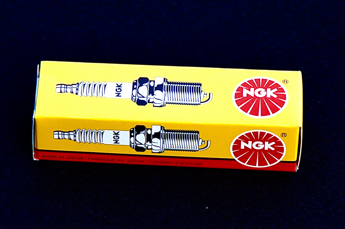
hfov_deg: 11.4
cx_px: 172
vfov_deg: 7.6
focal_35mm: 180
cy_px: 114
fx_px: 1723
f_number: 5.6
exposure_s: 1/250
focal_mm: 120
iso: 400
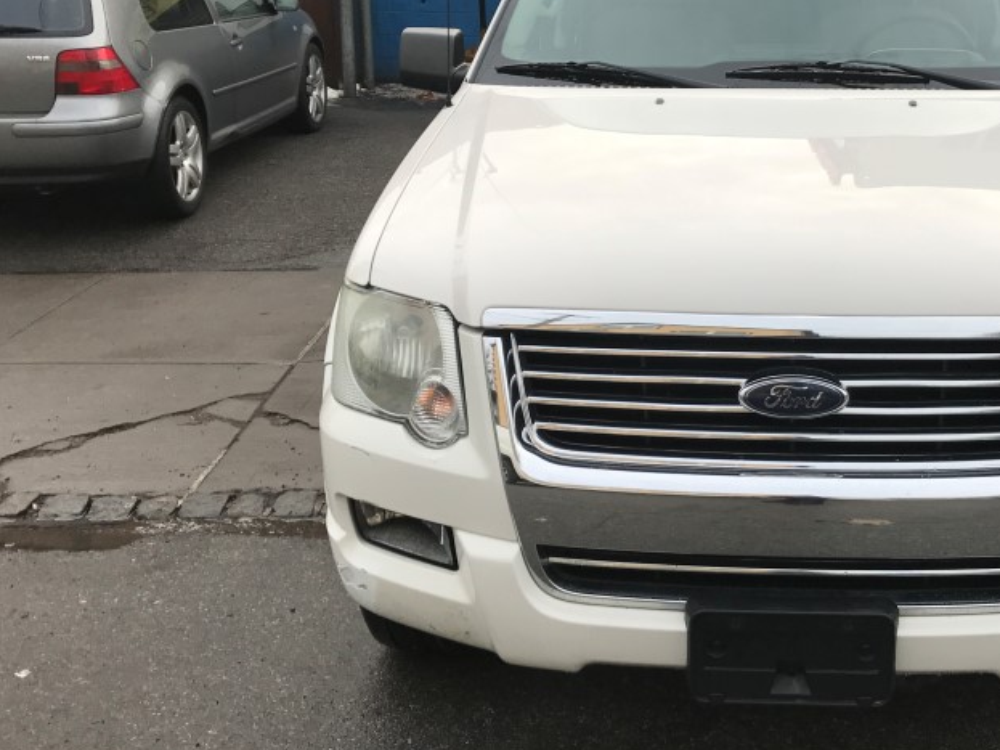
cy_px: 281
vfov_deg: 31.4
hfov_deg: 40.4
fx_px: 1329
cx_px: 716
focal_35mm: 46
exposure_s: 1/206
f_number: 1.8
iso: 20
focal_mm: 3.99
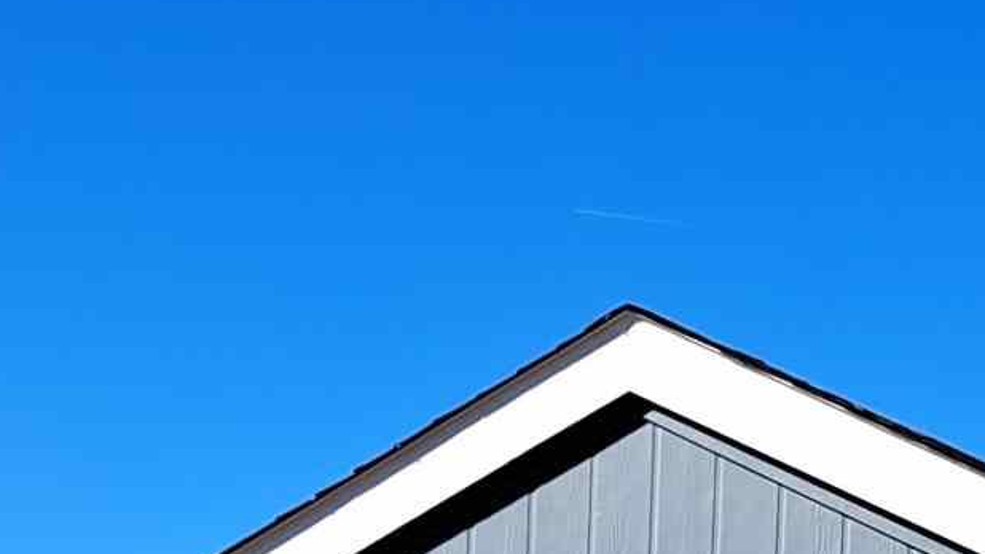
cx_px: 644
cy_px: 1353
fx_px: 3396
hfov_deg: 16.5
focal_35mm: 130
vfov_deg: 8.5
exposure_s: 1/617
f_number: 1.8
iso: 50
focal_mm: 5.23
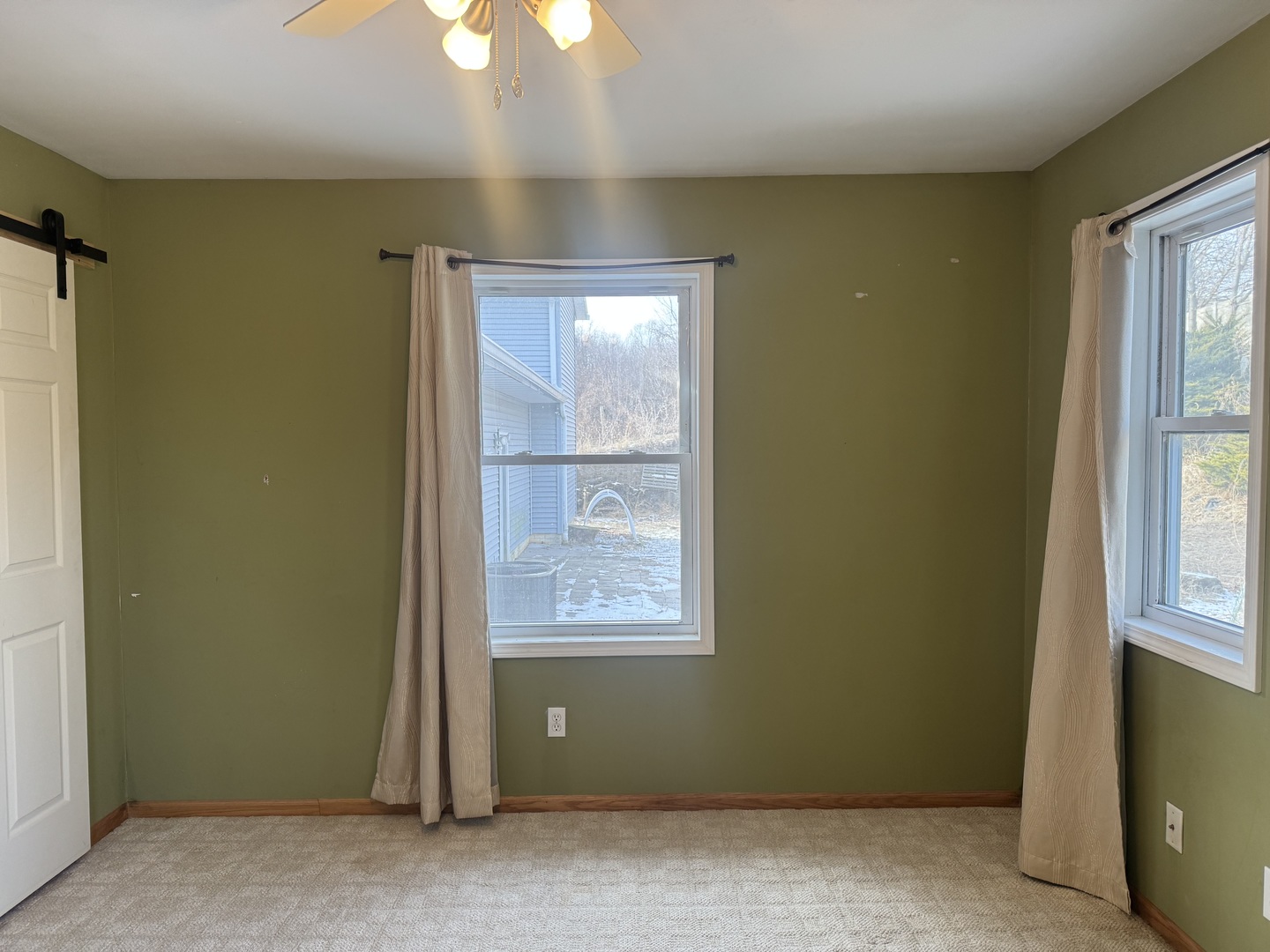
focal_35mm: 24
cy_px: 476
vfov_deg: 56.8
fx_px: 881
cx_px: 635
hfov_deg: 71.6
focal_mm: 6.76
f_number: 1.78
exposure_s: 1/120
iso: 125
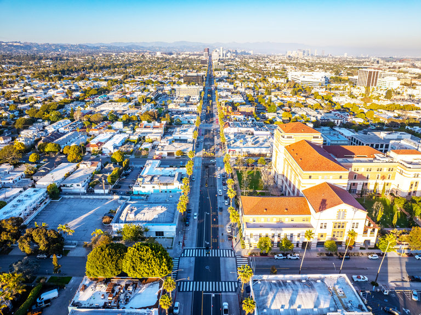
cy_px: 158
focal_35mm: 24
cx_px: 210
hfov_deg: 71.6
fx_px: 292
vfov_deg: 56.8
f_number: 2.8
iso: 130
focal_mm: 12.29
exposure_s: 1/100
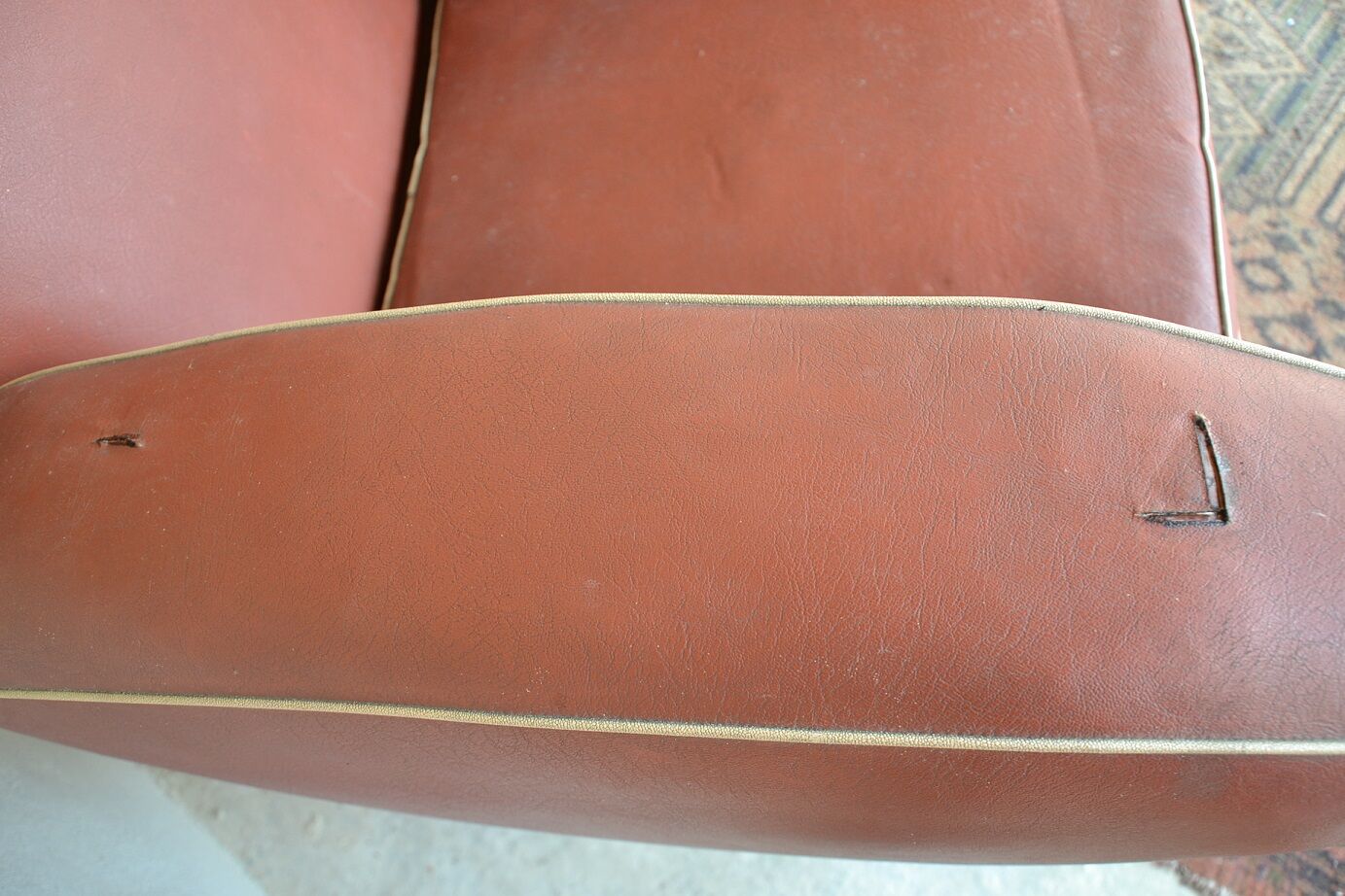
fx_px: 1009
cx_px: 672
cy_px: 448
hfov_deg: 67.4
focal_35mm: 27
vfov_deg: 47.9
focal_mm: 18
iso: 400
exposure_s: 1/50
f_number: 3.5
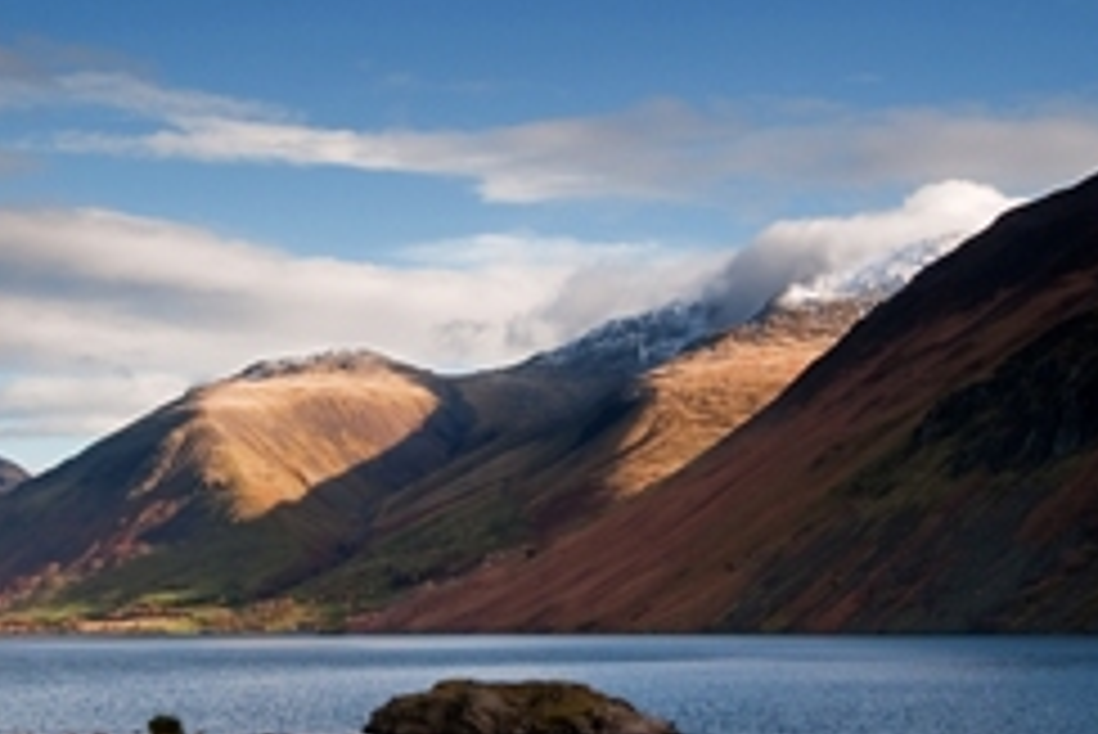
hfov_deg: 27.9
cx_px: 369
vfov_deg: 18.9
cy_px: 414
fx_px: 2197
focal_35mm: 72
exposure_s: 1/20
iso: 100
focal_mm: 26
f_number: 11
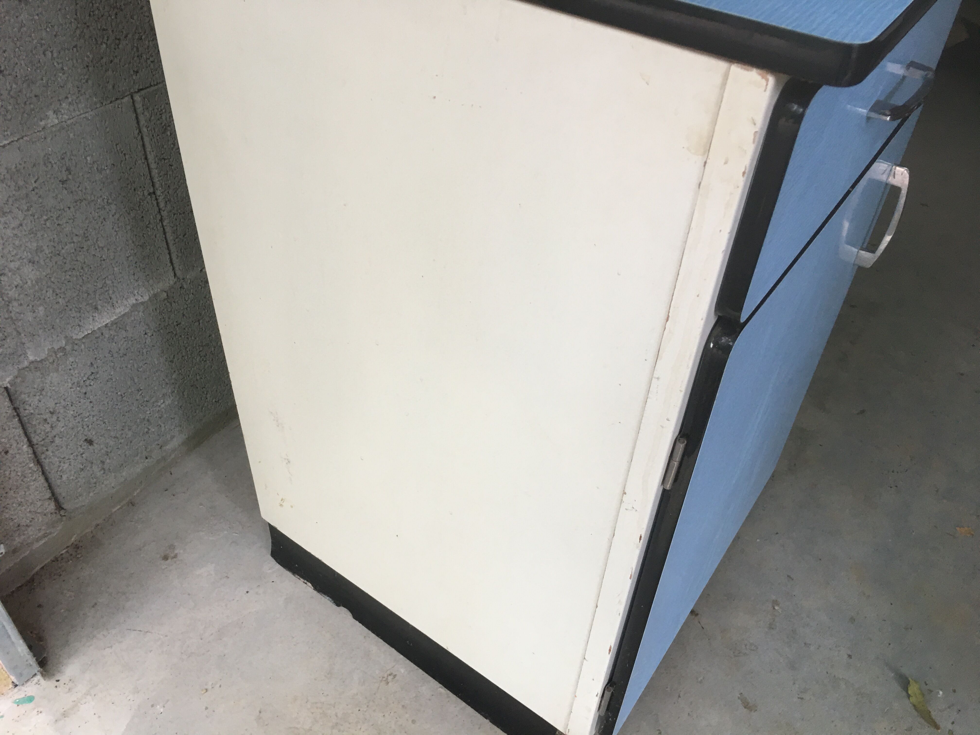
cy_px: 368
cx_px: 490
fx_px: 821
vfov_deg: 48.2
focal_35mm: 29
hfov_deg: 61.7
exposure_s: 1/17
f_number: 2.2
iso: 40
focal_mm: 4.15
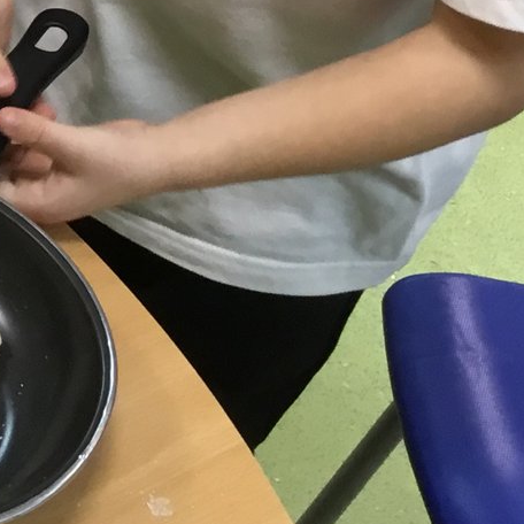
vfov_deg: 13.6
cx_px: -422
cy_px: -176
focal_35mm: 123
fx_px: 2107
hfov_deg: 12.9
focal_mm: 3.3
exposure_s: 1/33
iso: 64
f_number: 2.4
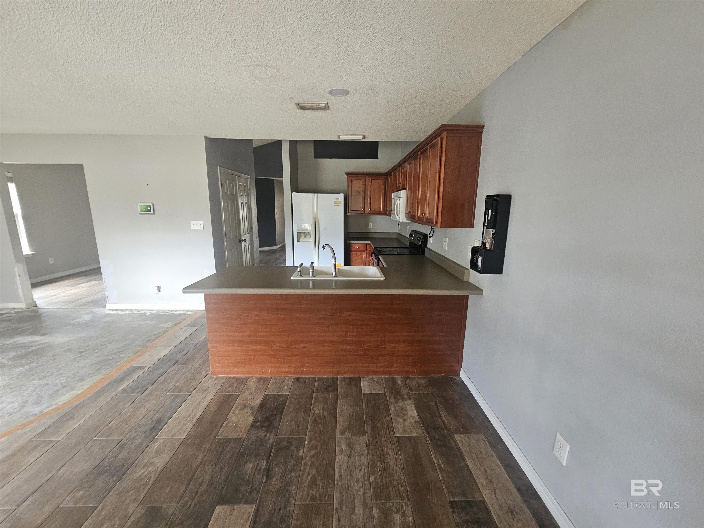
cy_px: 264
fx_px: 264
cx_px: 352
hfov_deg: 106.2
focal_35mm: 13
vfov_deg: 89.9
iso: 400
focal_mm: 2.2
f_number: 2.2
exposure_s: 1/40
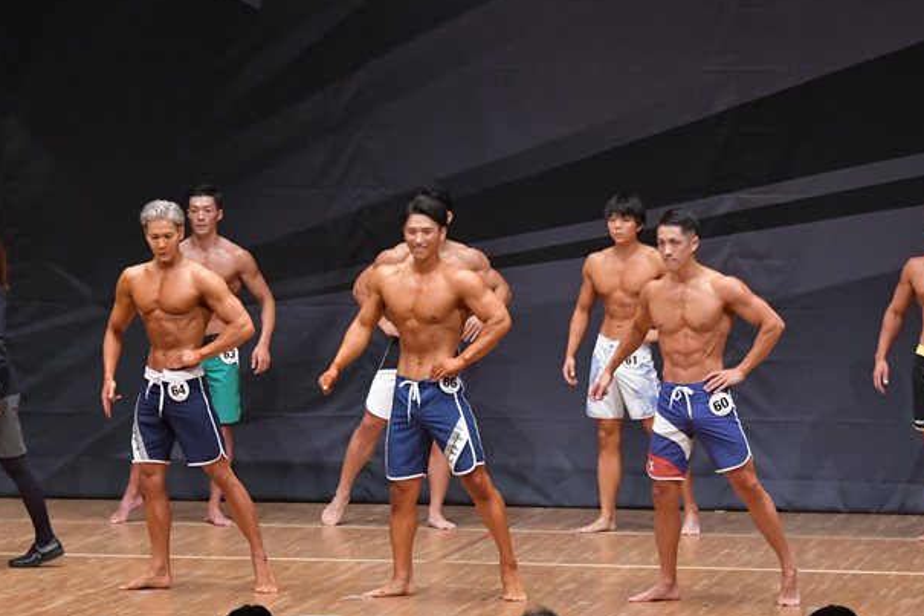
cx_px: 390
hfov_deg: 10.2
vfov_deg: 6.8
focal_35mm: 201
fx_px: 5157
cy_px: 384
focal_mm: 105
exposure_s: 1/400
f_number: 5.6
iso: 6400
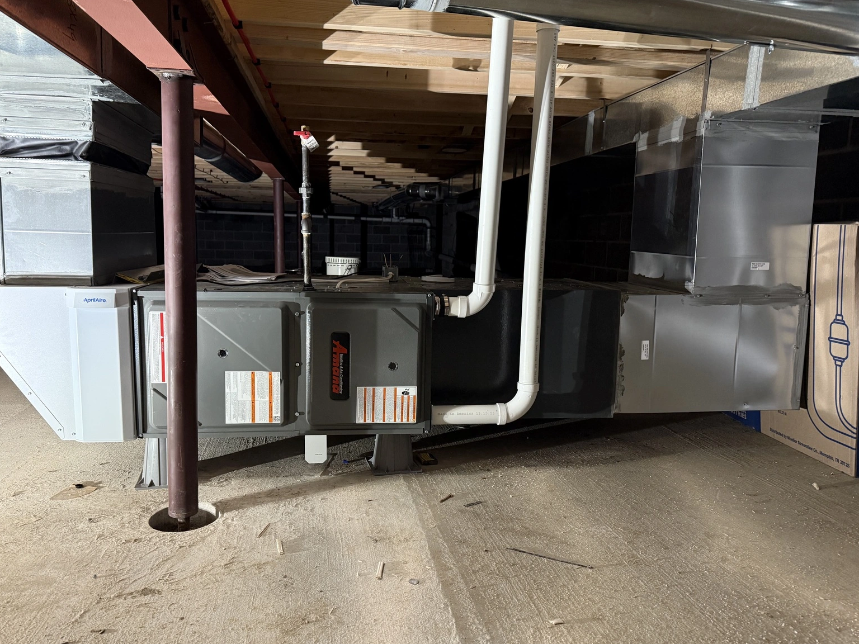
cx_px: 413
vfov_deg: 54.9
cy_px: 312
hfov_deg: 69.4
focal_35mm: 25
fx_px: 620
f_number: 1.78
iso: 500
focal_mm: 6.76
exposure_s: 1/60
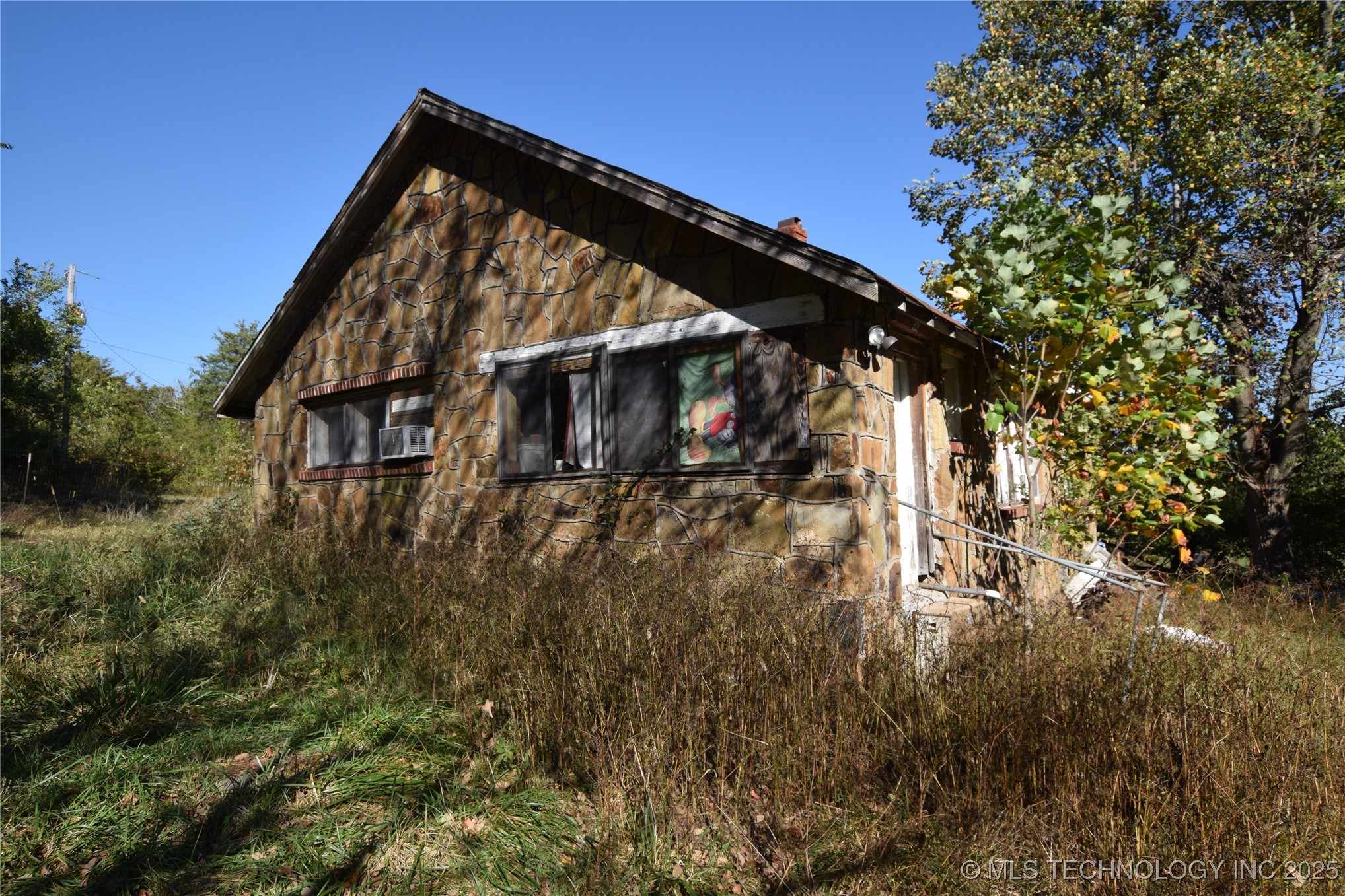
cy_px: 448
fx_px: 784
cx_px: 672
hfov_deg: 81.2
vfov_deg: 59.5
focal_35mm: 21
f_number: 9
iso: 200
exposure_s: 1/320
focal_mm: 14
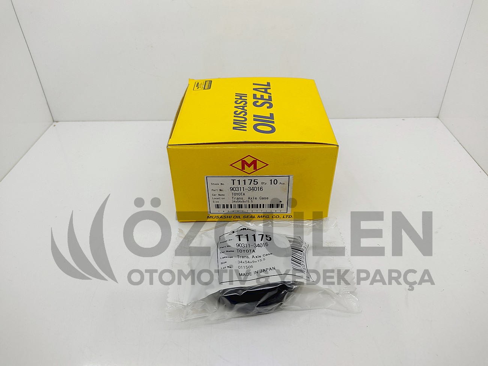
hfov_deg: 67.3
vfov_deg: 53.1
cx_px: 244
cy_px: 183
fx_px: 367
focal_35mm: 26
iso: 100
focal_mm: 4.74
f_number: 1.79
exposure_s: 1/138
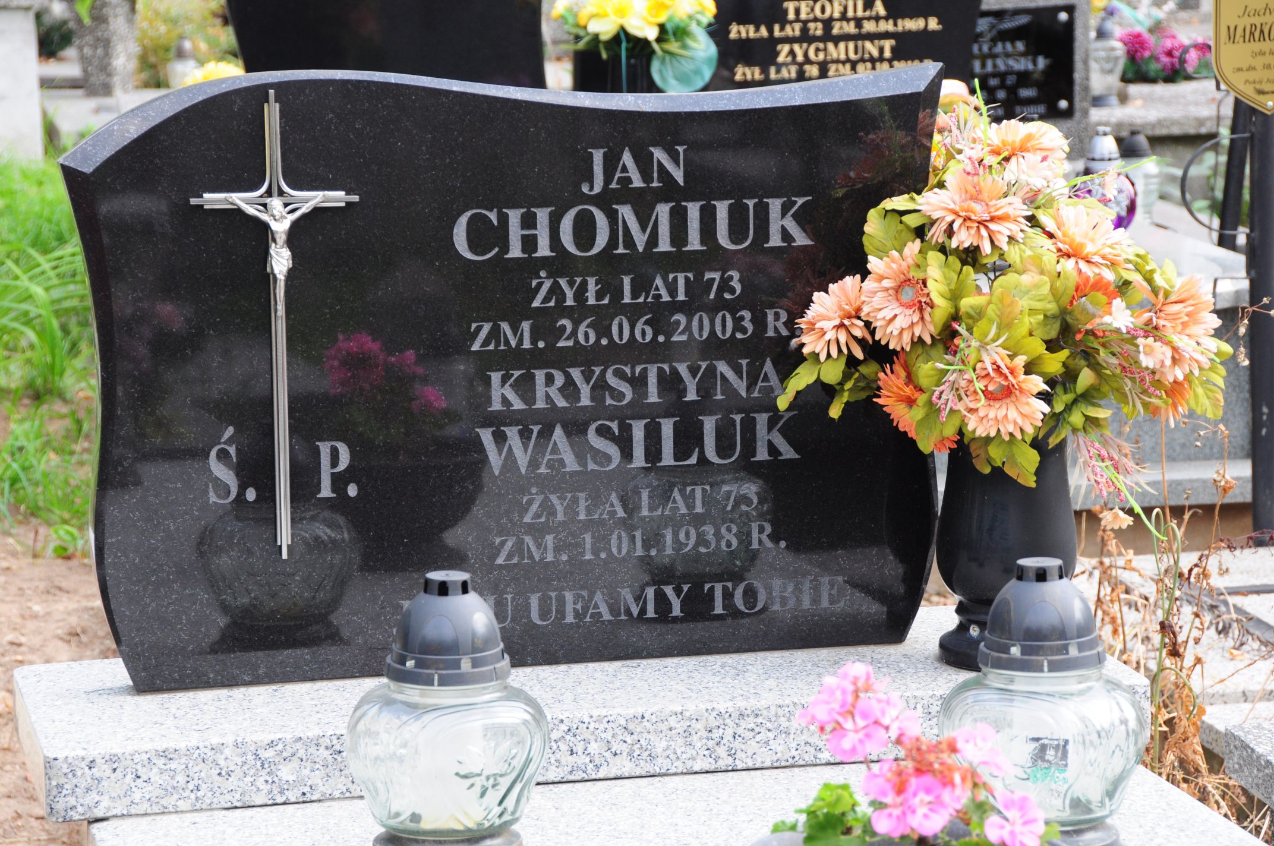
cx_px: 637
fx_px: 3711
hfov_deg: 19.5
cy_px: 423
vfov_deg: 13.0
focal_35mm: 105
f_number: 7.1
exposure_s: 1/250
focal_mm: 70
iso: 400
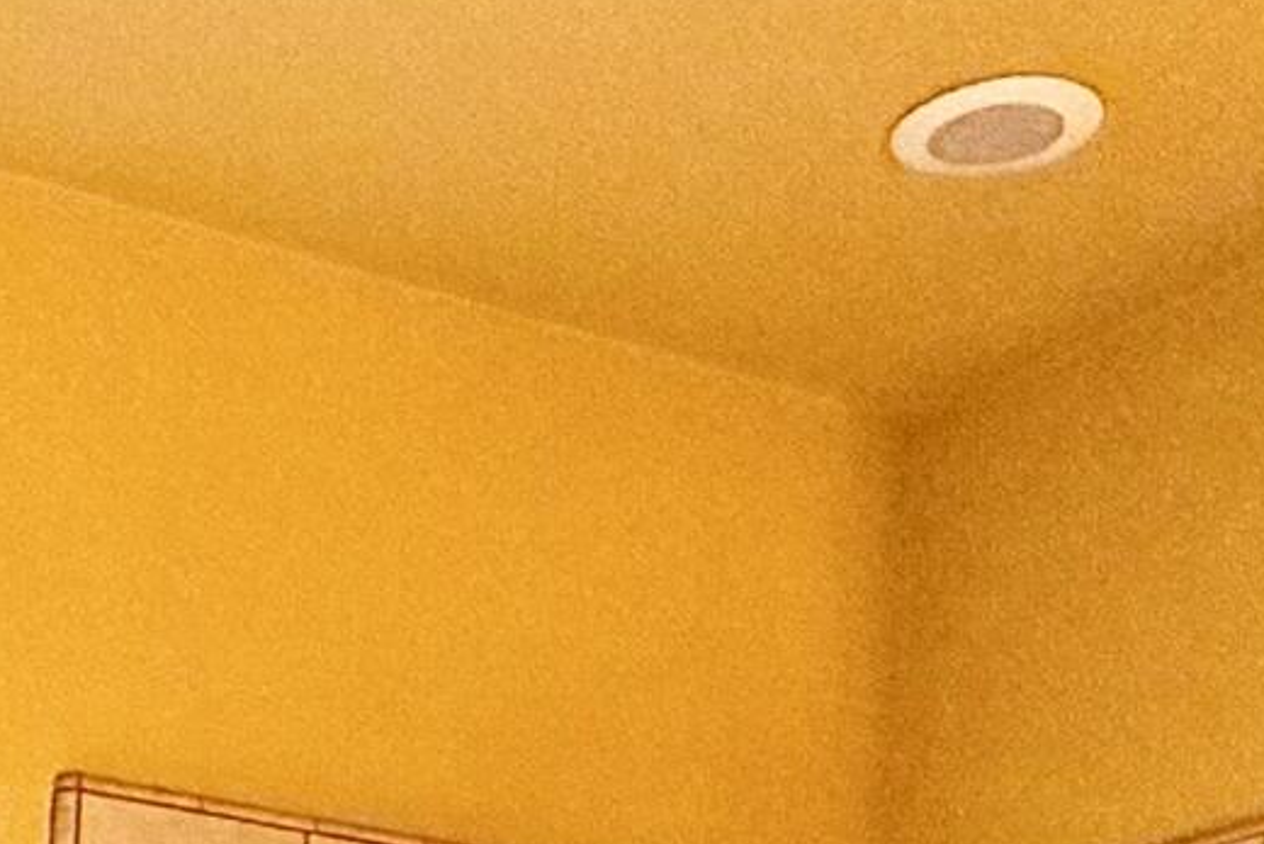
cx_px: -194
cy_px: 1810
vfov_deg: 13.4
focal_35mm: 84
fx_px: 2950
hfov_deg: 22.5
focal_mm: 2.22
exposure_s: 1/120
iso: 125
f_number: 2.2
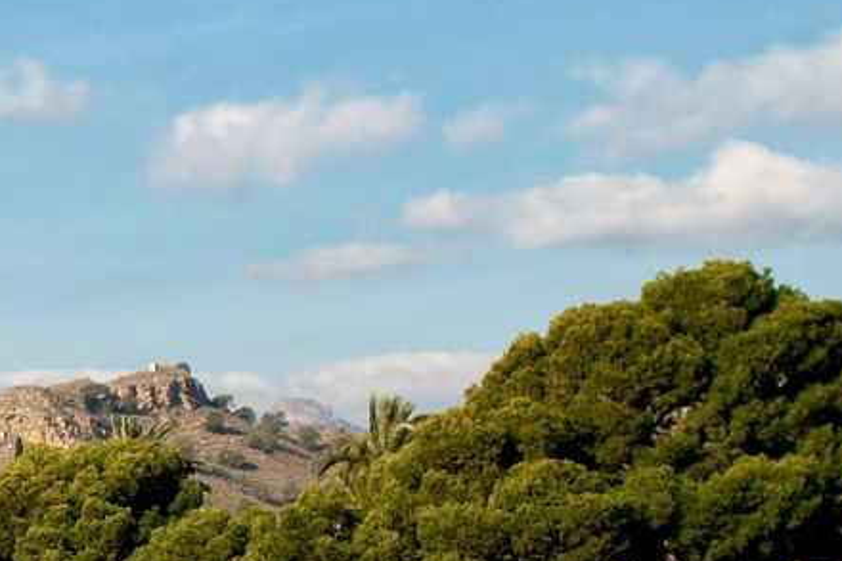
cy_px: 711
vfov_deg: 10.7
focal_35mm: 125
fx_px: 2922
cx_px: -963
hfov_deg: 13.5
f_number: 2.8
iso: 100
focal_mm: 8.38
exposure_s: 1/400
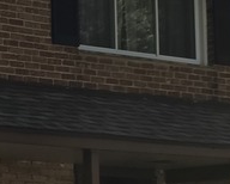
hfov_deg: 9.7
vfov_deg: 9.1
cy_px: 206
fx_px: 1145
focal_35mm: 168
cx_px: -370
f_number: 1.7
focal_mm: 6.3
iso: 12
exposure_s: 1/816
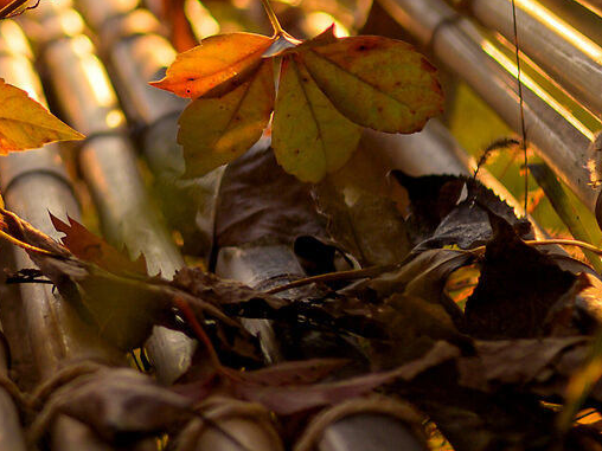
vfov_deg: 9.0
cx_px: -252
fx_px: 2765
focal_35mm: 159
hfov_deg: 12.0
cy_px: -318
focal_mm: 35
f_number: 2
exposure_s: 1/4000
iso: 100
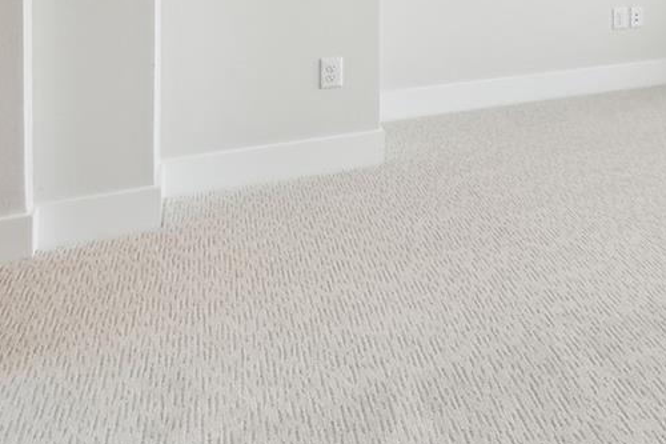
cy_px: -107
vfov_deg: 24.9
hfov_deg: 31.6
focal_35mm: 48
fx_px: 888
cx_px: 864
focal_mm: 10
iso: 100
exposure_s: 1/30
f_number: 7.1
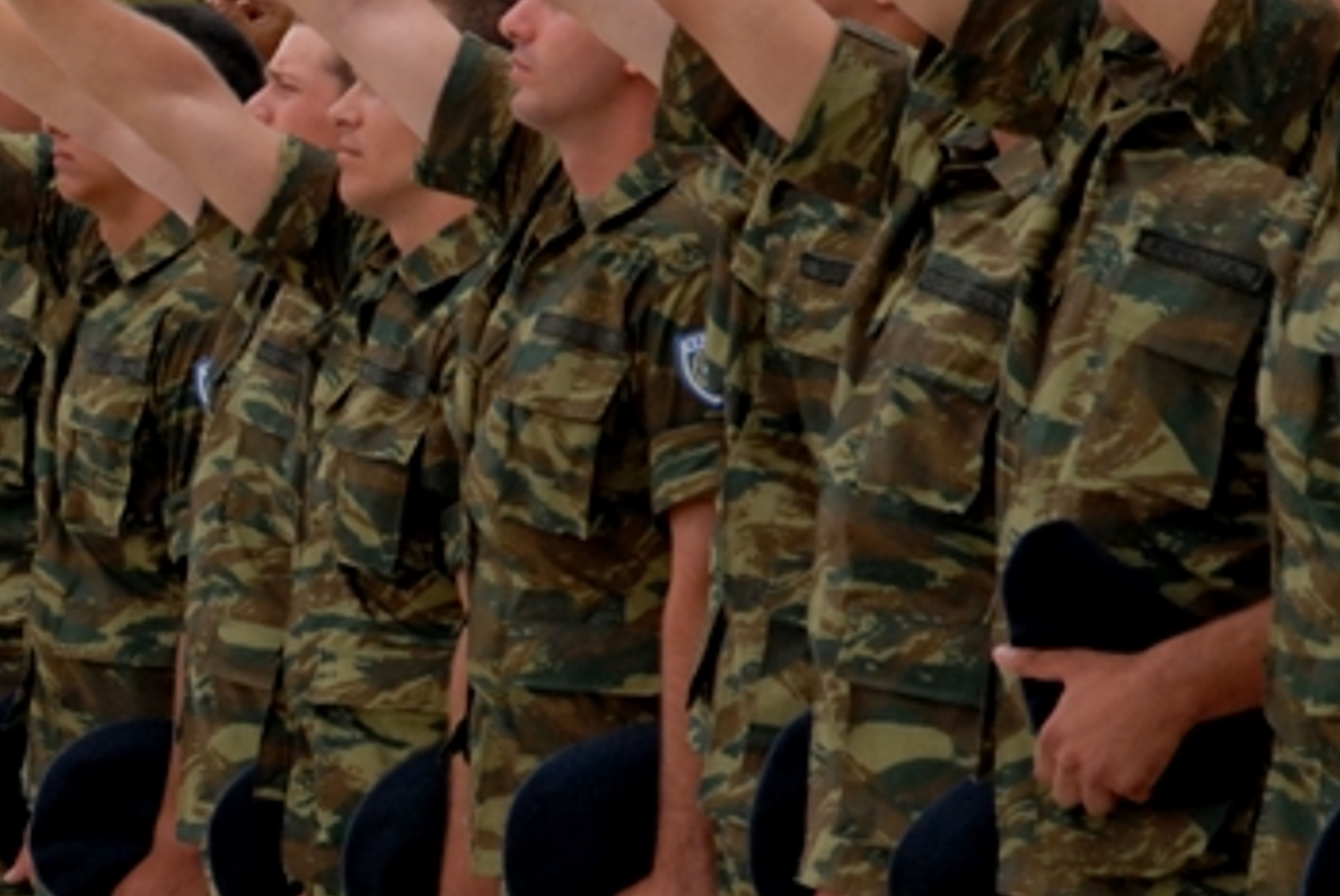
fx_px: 13912
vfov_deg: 3.7
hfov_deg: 5.5
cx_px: -322
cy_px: 572
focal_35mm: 373
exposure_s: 1/320
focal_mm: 85
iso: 400
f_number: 9
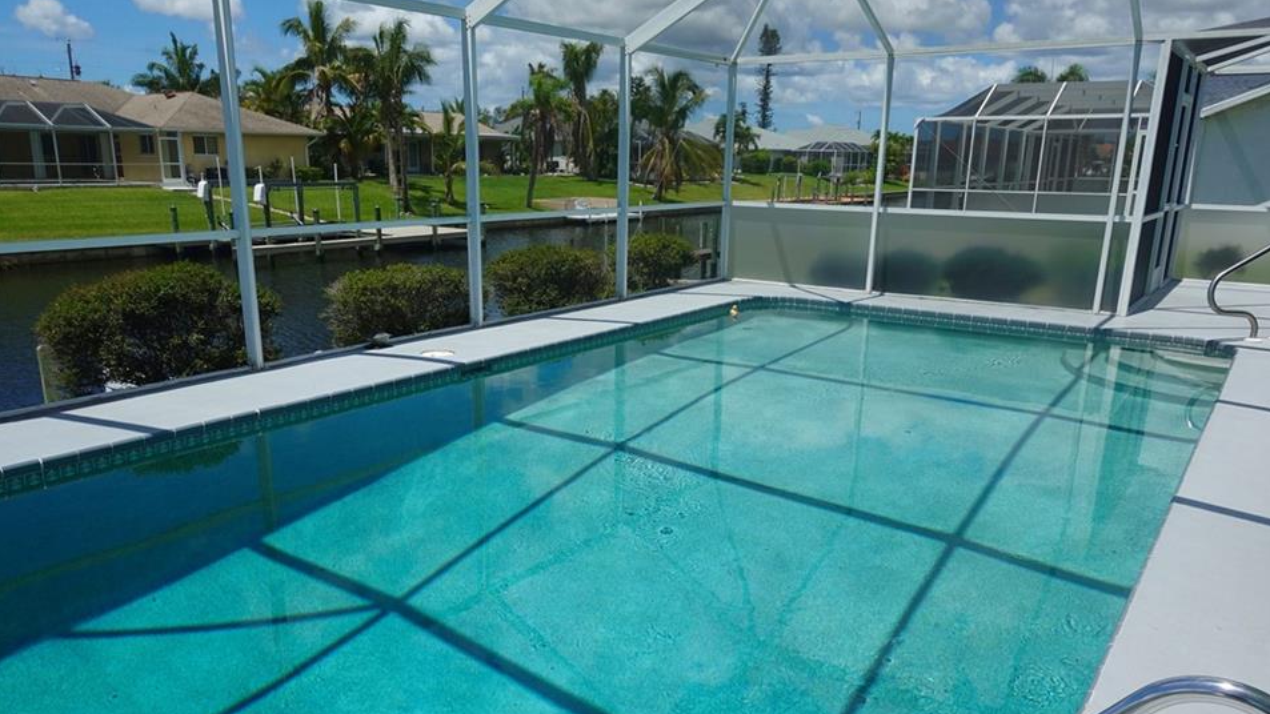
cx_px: 614
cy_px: 428
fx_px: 909
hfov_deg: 69.8
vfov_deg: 42.7
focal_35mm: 27
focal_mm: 8.8
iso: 125
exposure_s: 1/500
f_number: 5.6
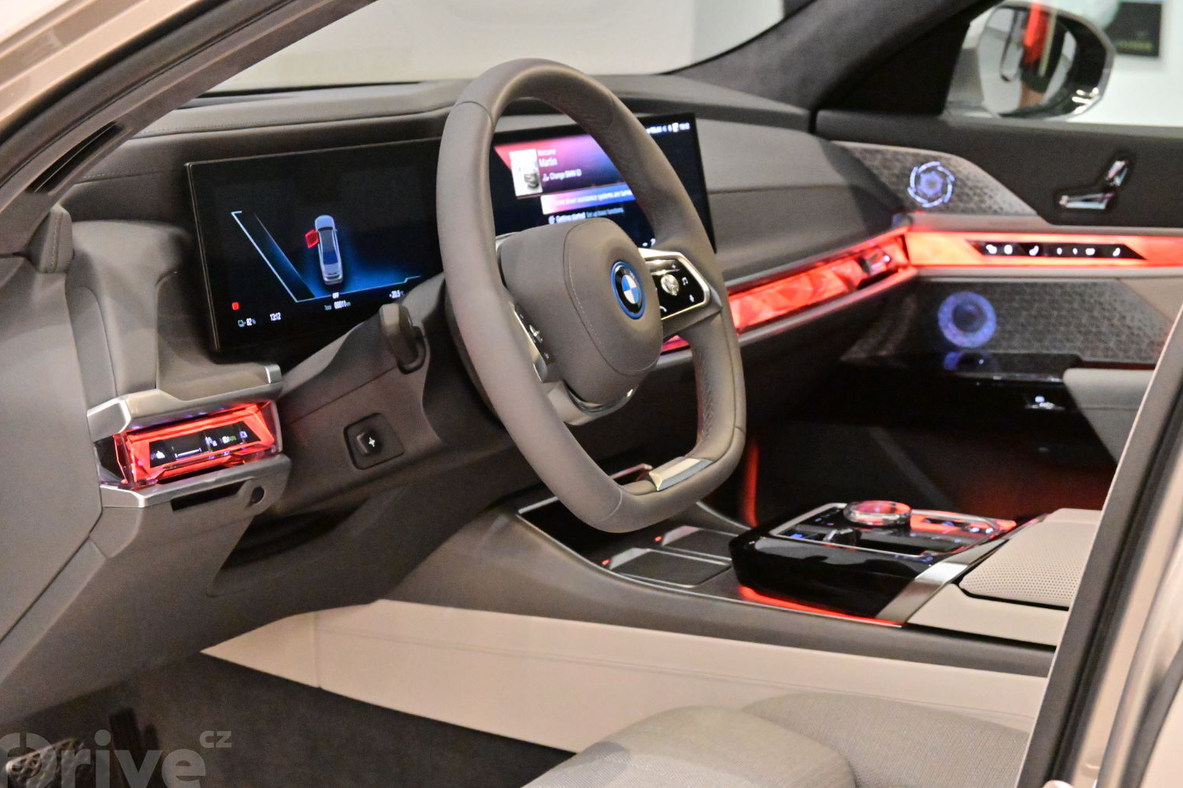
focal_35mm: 79
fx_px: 2596
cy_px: 406
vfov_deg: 17.3
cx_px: 590
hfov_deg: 25.7
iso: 9000
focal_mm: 50
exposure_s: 1/80
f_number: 6.3
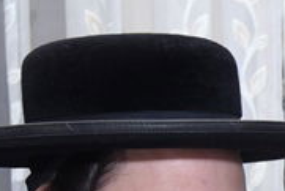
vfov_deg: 7.3
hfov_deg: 10.0
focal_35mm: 181
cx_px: 683
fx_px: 1434
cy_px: 410
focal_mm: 32
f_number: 5
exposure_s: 1/125
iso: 800
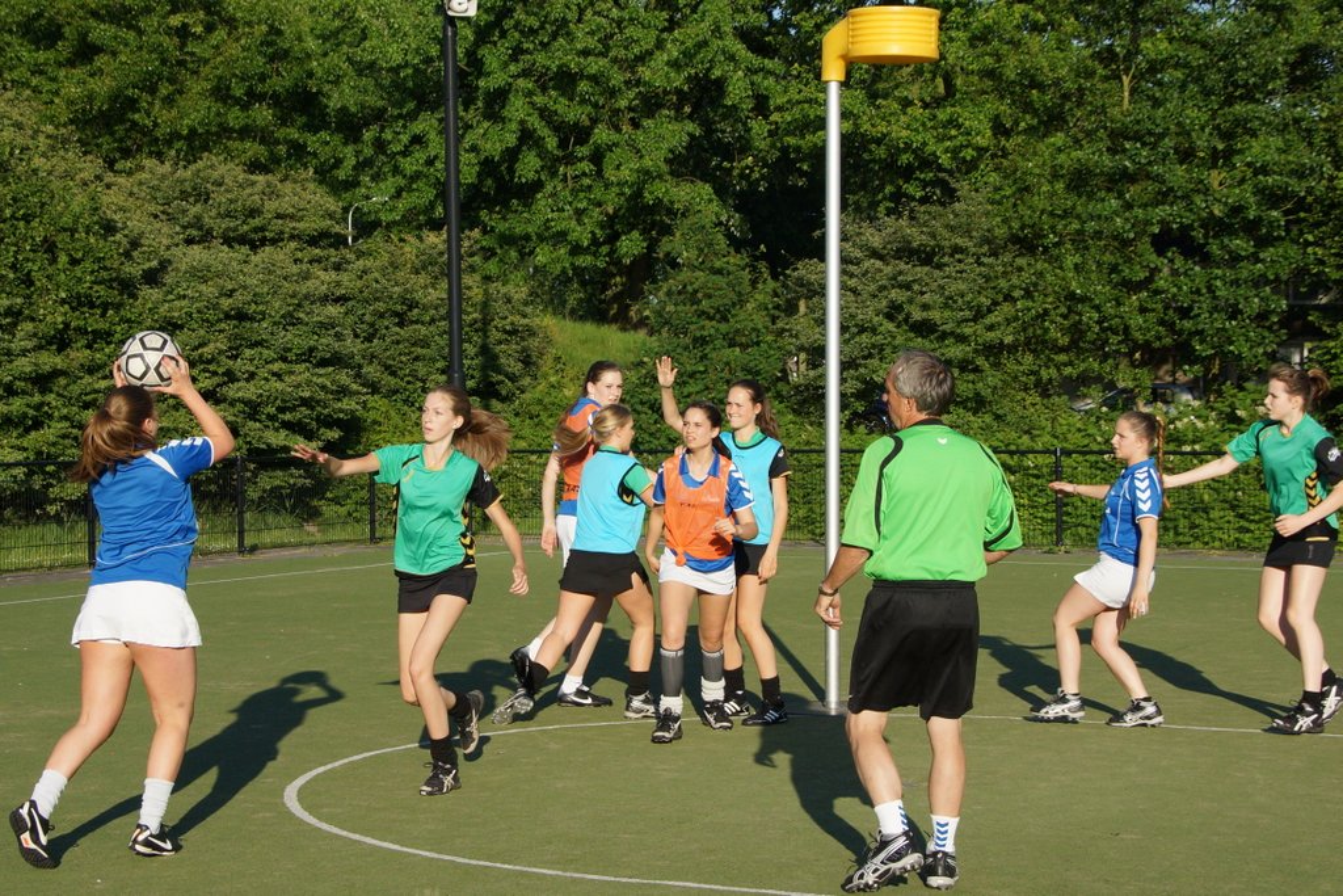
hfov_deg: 37.8
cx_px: 672
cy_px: 448
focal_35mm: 52
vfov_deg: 25.8
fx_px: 1959
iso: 320
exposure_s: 1/640
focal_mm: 35
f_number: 8
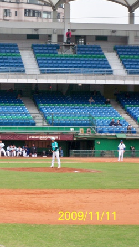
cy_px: 123
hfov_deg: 7.8
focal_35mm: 154
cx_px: -23
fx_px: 1009
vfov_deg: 14.0
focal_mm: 18.8
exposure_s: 1/30
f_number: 5.7
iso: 160
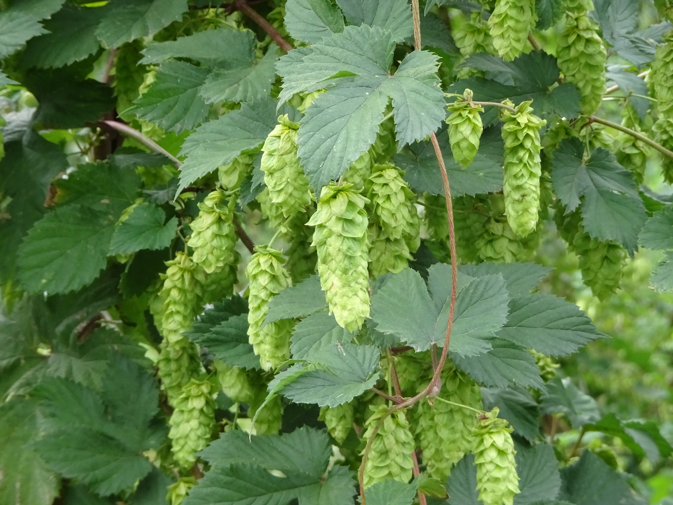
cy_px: 252
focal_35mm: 139
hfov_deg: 14.2
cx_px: 336
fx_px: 2702
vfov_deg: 10.7
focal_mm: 23.73
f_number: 5.6
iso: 320
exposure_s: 1/160
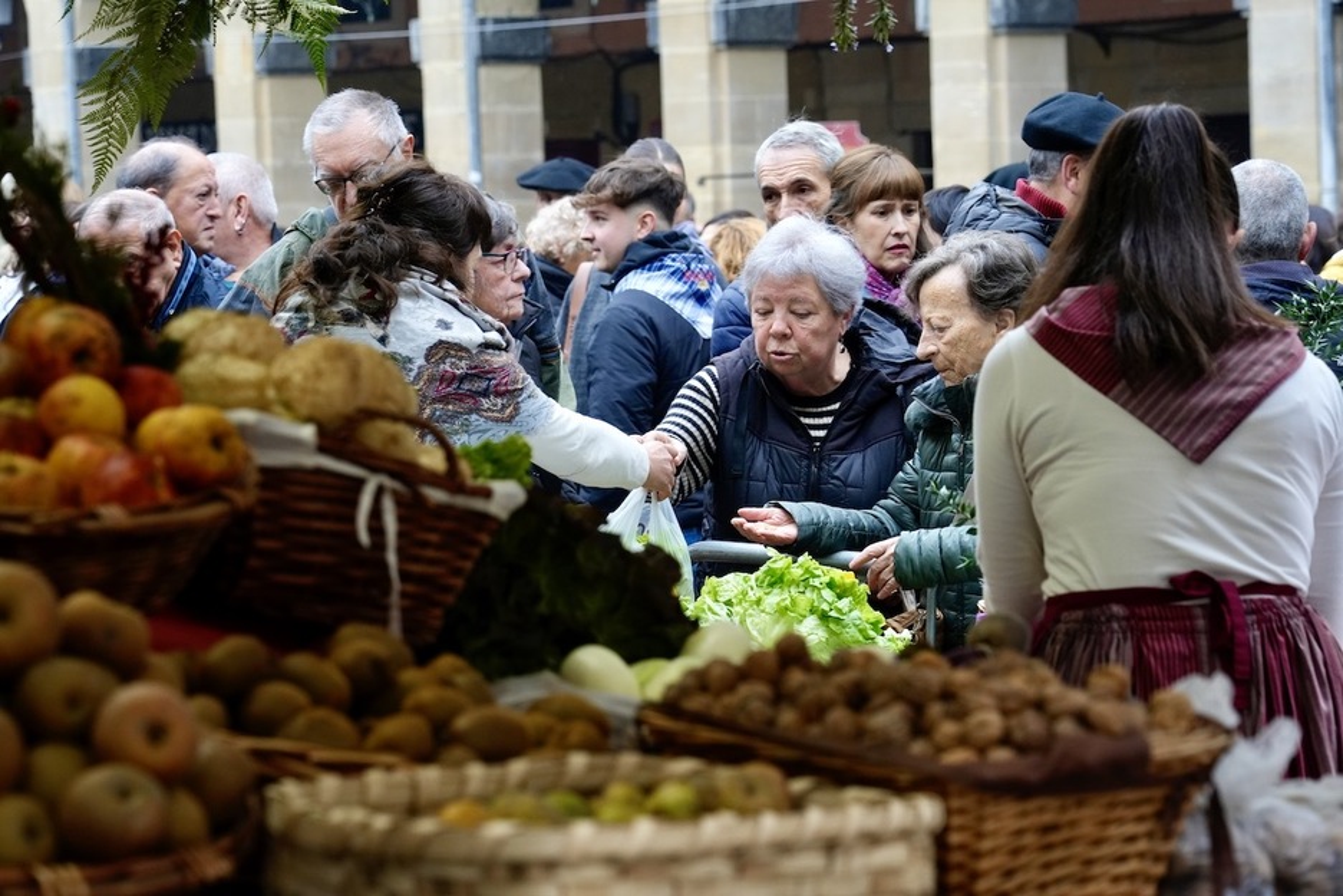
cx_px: 672
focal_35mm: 105
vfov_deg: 13.0
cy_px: 448
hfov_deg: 19.5
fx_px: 3917
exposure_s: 1/125
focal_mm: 105
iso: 1600
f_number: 6.3
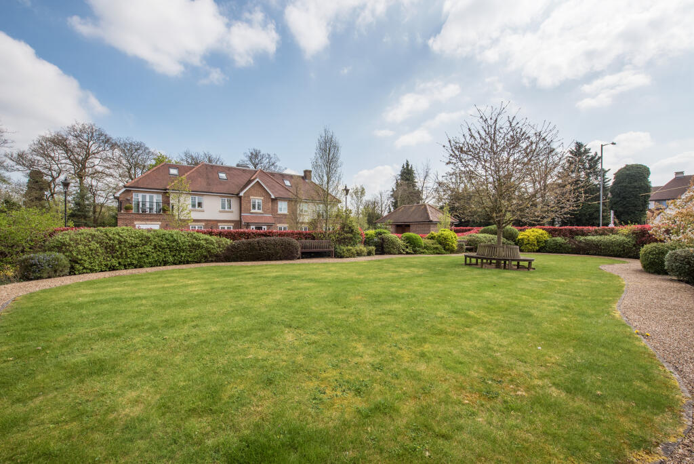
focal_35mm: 14
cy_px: 232
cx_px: 347
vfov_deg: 81.3
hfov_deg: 104.2
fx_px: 270
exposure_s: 1/640
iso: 400
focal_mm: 14
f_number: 13
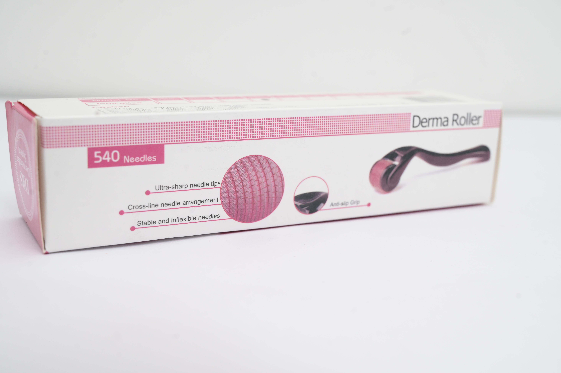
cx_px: 280
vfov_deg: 29.2
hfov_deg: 42.8
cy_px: 186
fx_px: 716
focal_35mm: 46
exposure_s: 1/125
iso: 1250
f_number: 8
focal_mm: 46
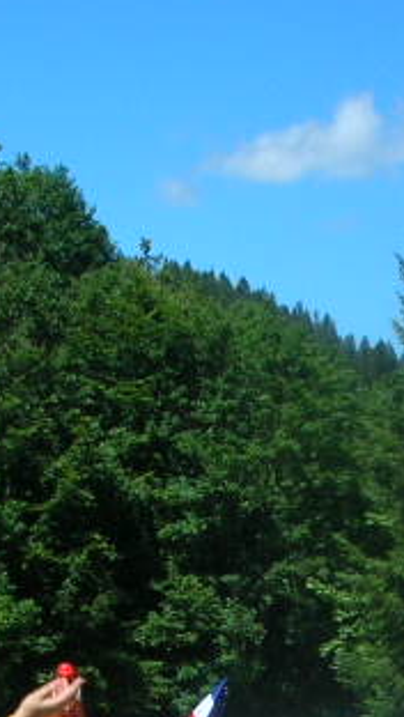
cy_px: 703
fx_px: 2375
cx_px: 411
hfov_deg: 9.6
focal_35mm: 125
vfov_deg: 16.8
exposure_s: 1/276
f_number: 5.6
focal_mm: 5.8
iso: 50
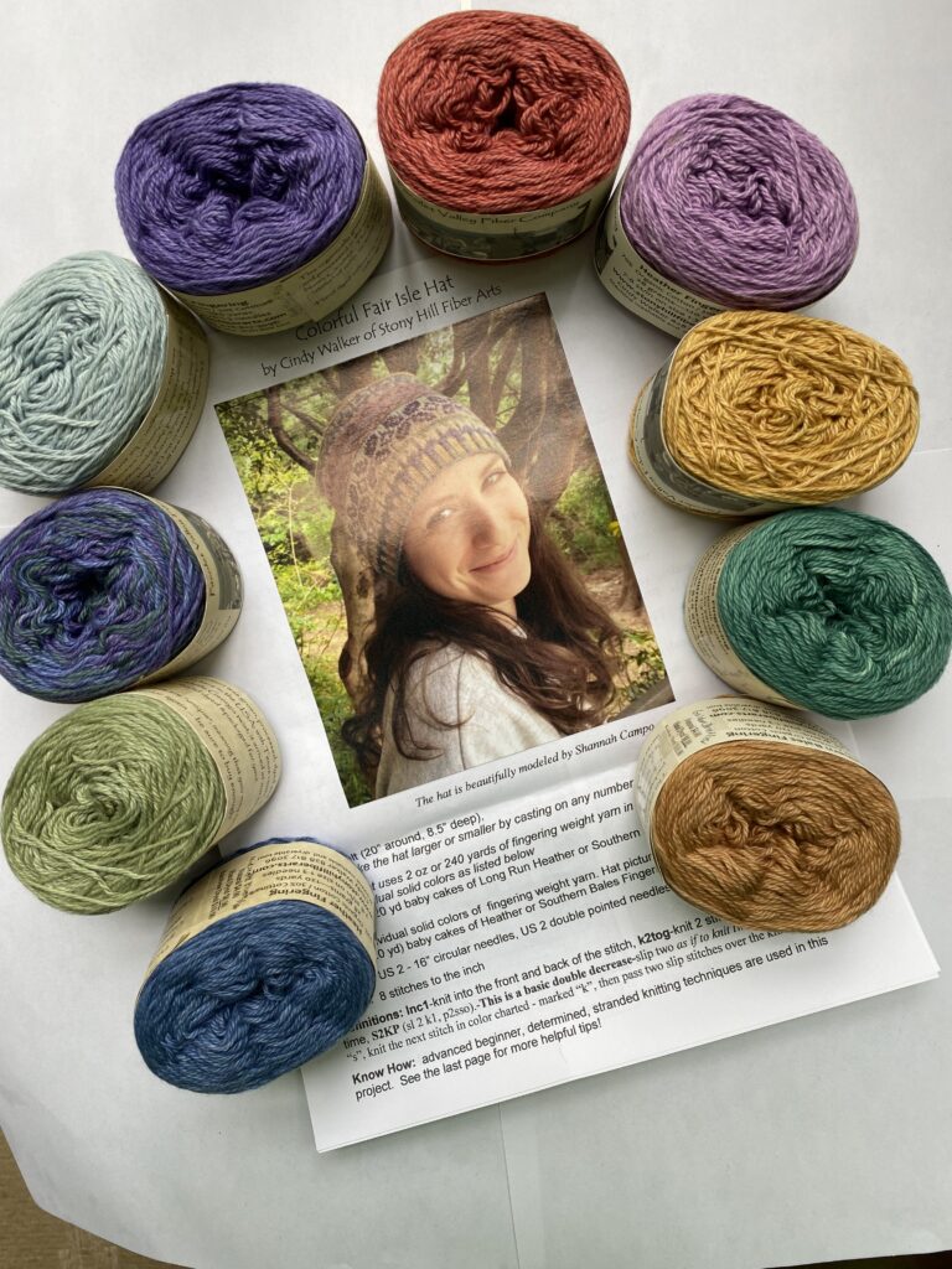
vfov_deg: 67.3
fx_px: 953
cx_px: 476
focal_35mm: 26
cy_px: 634
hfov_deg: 53.1
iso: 32
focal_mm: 4.25
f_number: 1.8
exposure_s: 1/122
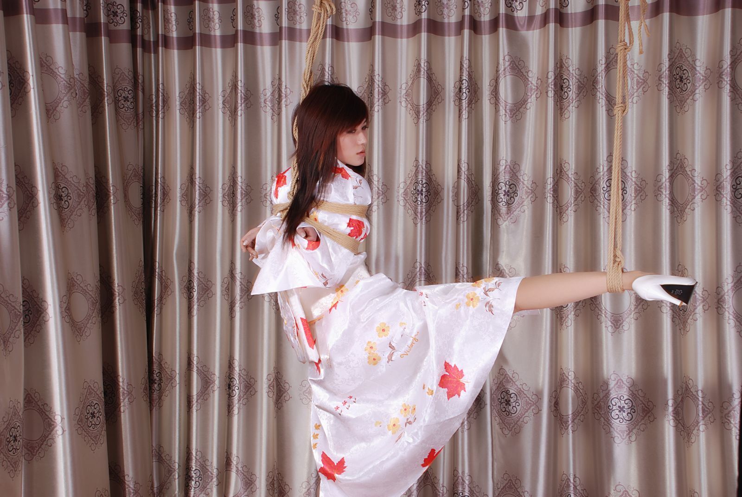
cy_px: 248
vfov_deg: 28.2
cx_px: 371
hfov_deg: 41.1
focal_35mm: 48
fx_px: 990
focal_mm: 32
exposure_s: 1/8
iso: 100
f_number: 8
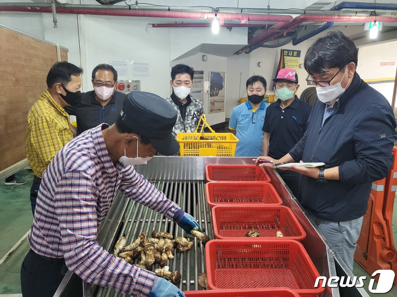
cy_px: 148
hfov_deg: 67.3
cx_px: 198
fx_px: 298
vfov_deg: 53.1
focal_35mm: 26
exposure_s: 1/120
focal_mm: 4.25
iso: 250
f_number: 1.8
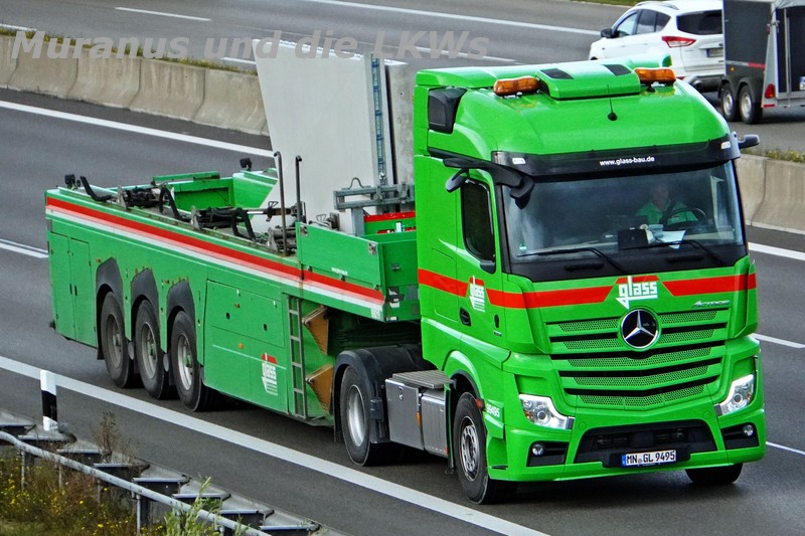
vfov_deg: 5.8
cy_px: 268
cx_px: 402
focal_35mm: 237
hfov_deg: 8.7
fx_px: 5302
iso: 4000
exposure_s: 1/2500
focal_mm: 158.1
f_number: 6.3
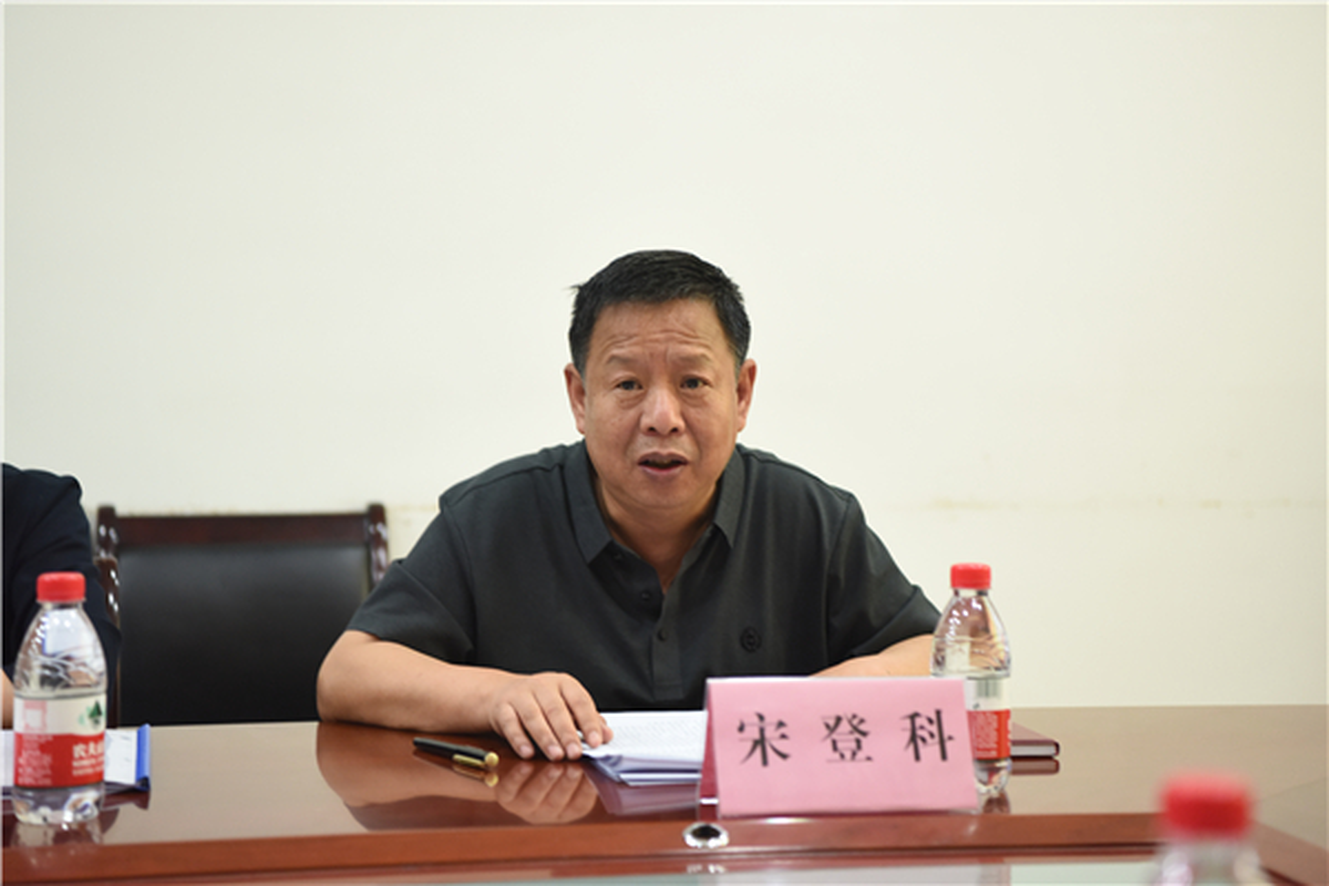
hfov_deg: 28.8
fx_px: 2584
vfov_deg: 19.5
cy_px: 443
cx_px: 664
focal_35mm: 70
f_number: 3.5
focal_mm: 70
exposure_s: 1/50
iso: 2000
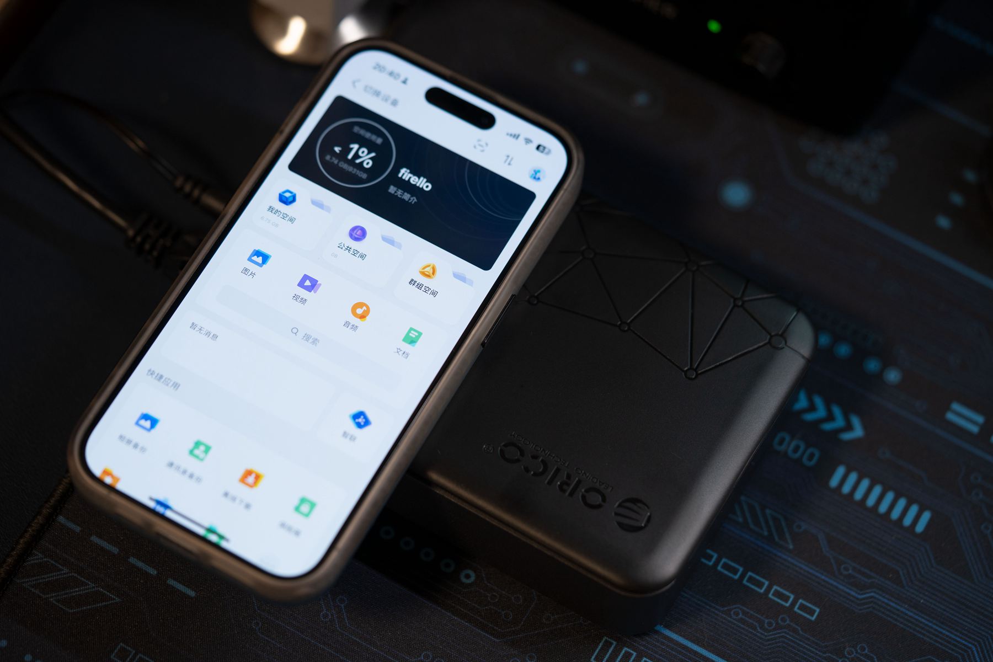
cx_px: 496
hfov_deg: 22.6
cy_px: 331
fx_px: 2482
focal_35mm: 90
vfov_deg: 15.2
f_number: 3.2
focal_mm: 90
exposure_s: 1/40
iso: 400
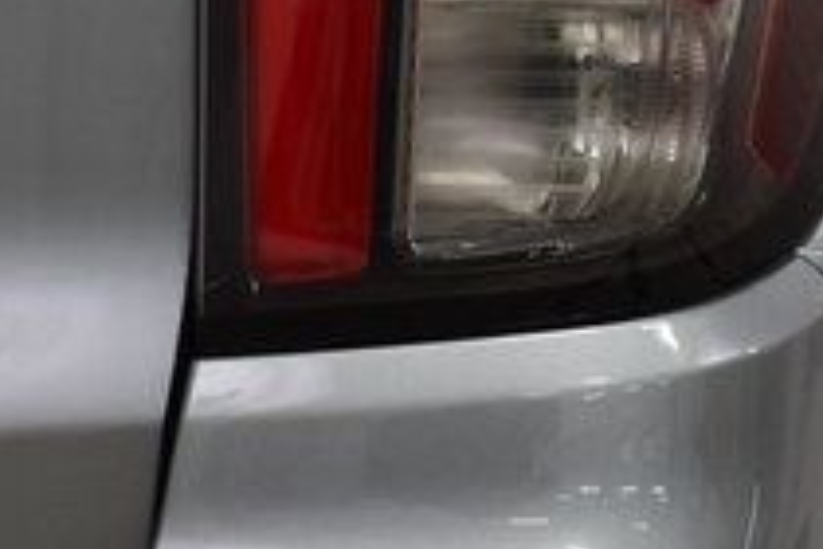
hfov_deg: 8.0
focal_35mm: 249
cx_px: -643
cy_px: 539
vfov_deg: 5.5
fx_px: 5692
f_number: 6.3
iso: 400
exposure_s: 1/15
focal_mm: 34
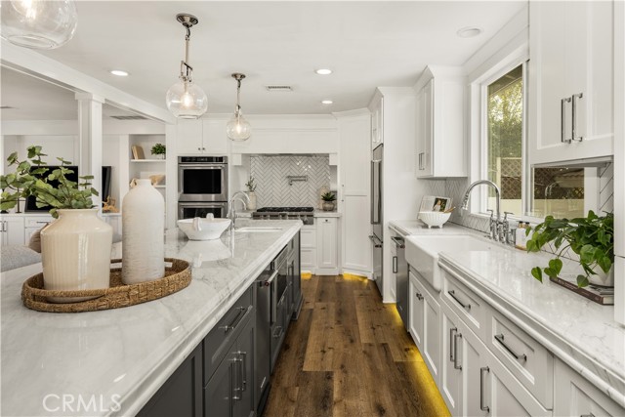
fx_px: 321
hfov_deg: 88.4
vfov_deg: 66.0
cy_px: 208
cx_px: 312
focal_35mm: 18
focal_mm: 18.5
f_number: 6.3
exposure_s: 1/20
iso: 125
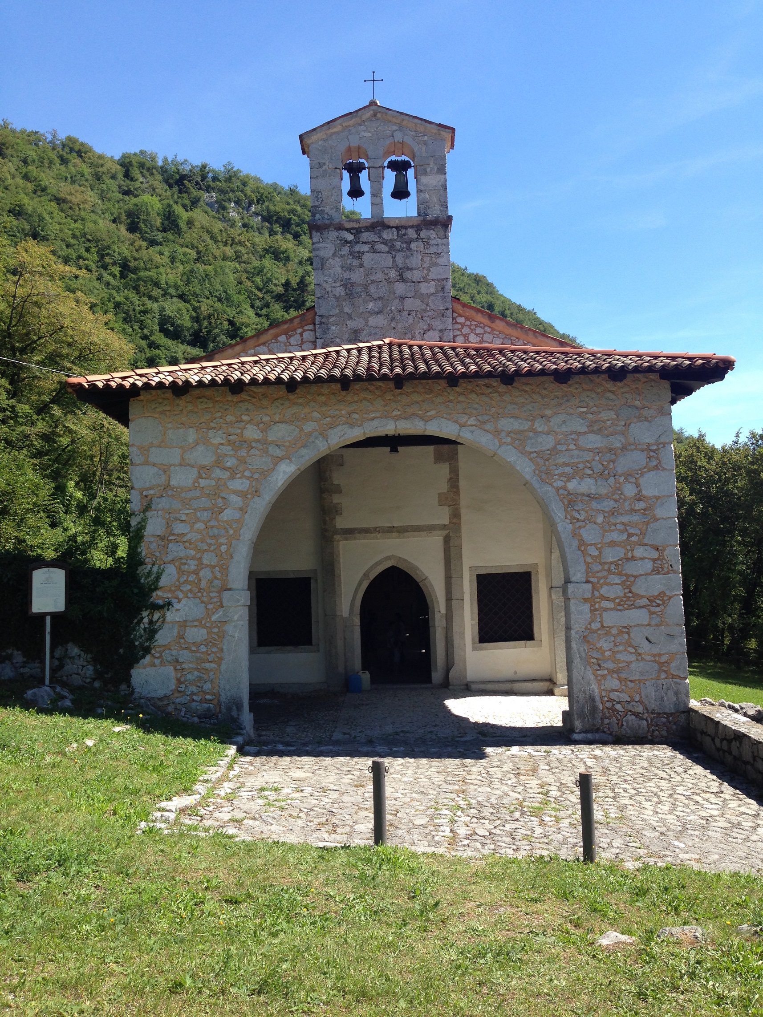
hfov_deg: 42.9
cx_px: 382
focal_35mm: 33
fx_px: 970
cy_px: 508
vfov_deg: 55.4
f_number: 2.4
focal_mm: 4.12
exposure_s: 1/723
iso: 50
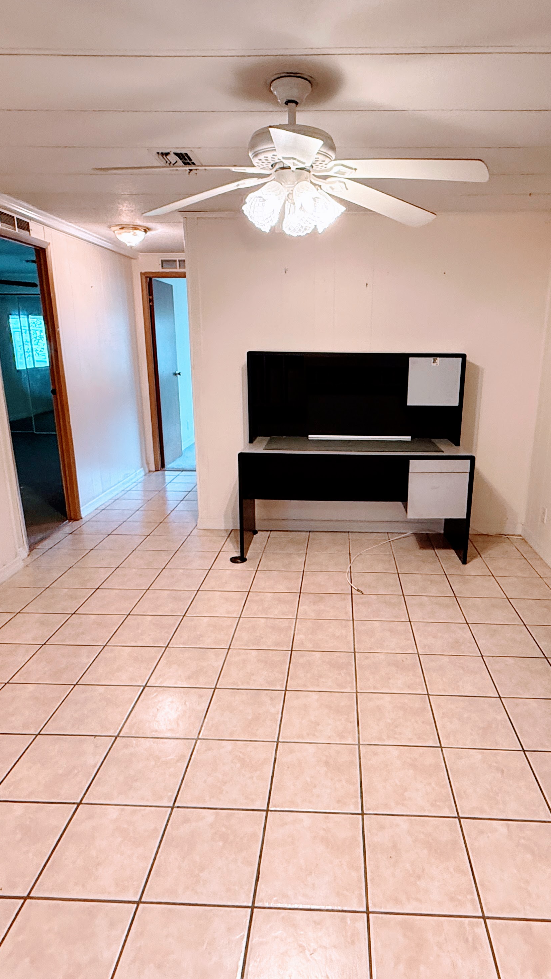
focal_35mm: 21
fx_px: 545
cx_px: 320
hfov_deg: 53.4
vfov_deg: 83.8
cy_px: 486
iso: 400
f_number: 2.2
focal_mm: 2.22
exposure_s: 1/60
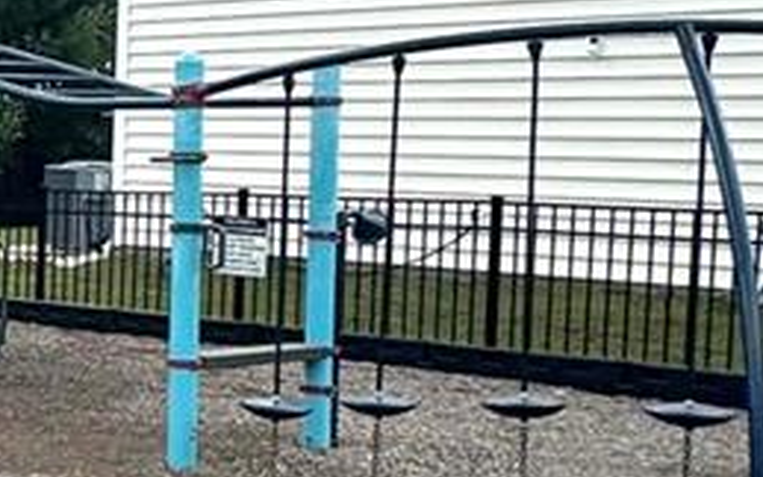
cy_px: 221
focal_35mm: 88
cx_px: -757
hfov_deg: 17.2
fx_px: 1830
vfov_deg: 14.9
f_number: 2.2
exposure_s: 1/2273
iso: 50
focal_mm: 2.22
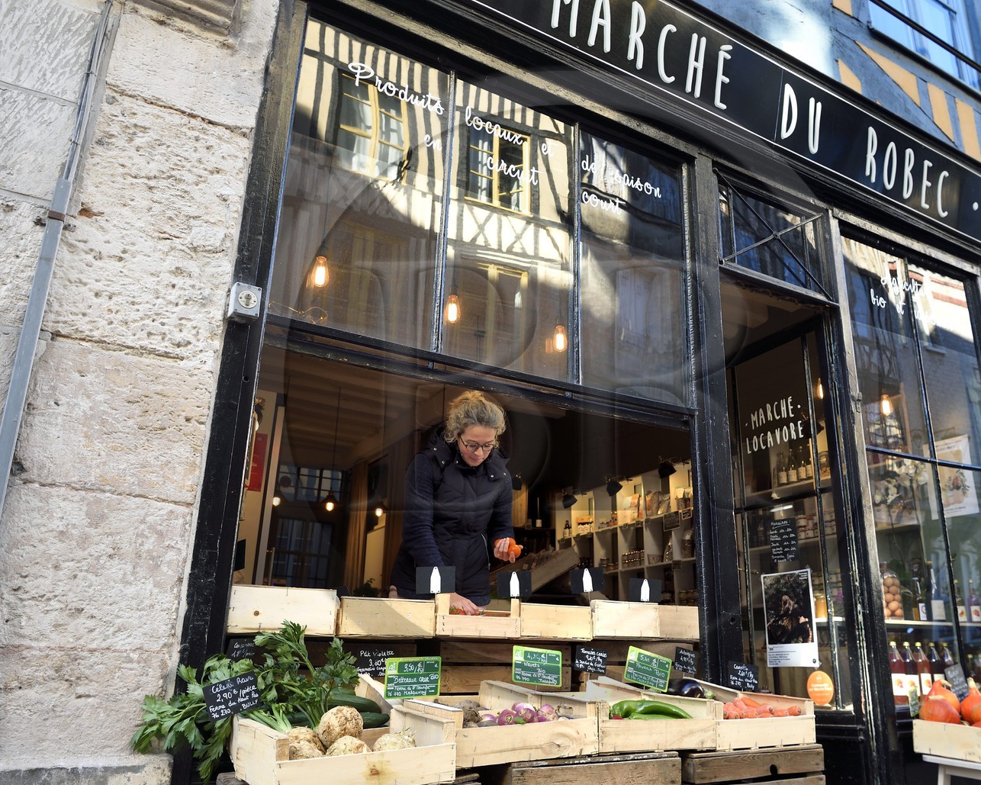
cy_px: 387
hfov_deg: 61.9
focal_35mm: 28
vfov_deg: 51.5
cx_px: 564
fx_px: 813
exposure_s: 1/50
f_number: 5.6
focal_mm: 24
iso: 200
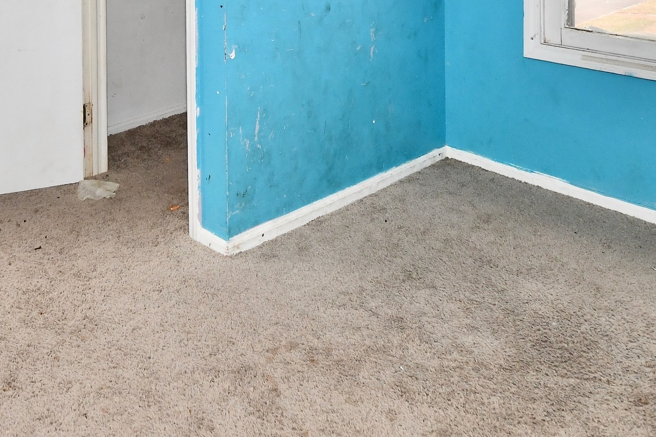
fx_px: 674
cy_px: -98
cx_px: 160
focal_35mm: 37
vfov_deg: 30.2
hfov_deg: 49.7
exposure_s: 1/60
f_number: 5.6
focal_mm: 10
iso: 400
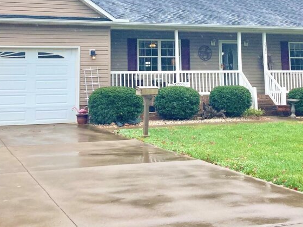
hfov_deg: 32.2
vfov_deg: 23.8
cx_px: 161
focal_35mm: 60
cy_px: 29
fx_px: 525
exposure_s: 1/972
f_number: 1.8
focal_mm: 3.99
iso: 20
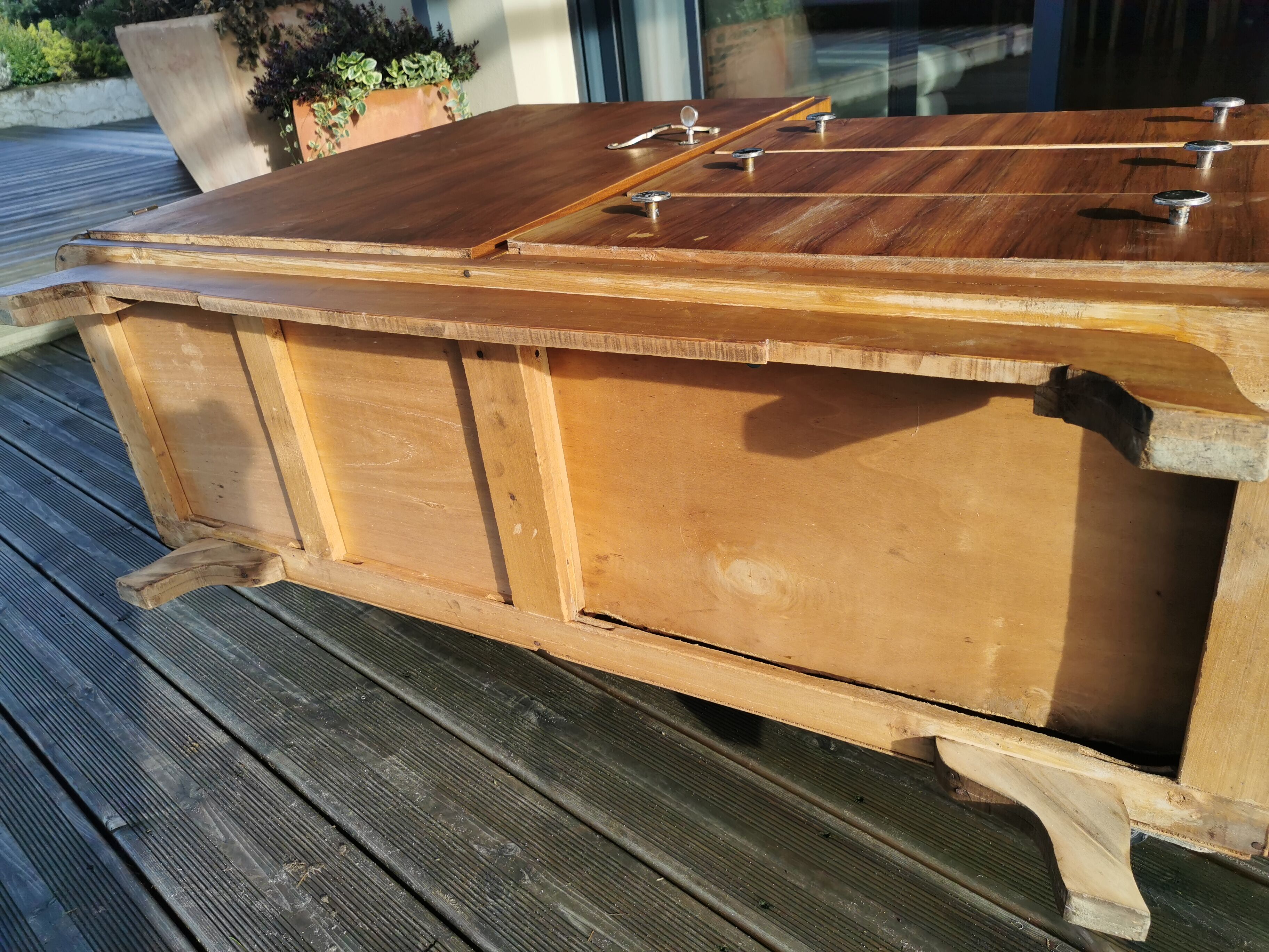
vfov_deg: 51.4
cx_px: 634
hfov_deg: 65.3
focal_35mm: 27
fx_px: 990
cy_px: 476
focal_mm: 5.58
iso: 50
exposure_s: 1/1116
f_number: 1.8
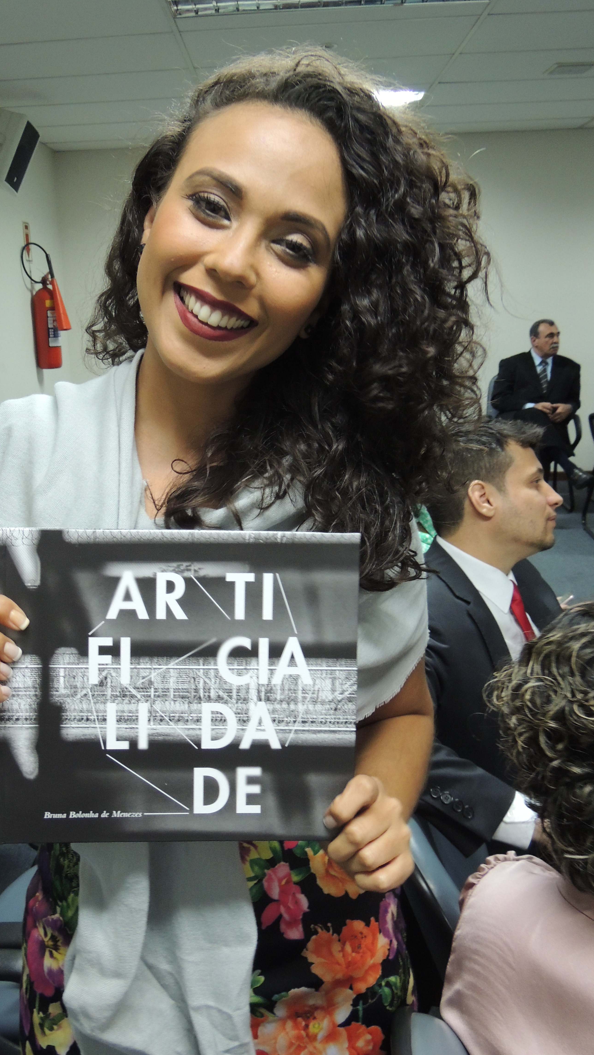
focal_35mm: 33
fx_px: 924
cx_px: 225
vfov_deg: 59.5
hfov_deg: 35.5
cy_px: 529
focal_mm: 5.3
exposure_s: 1/20
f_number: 3.1
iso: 400
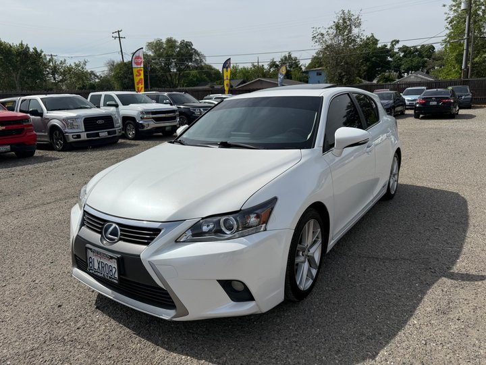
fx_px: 337
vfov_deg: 56.8
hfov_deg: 71.6
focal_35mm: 24
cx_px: 243
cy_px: 182
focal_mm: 6.76
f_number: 1.78
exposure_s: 1/11905
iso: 100
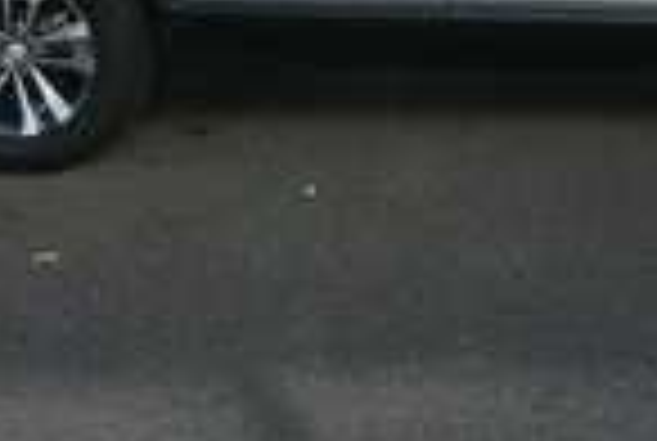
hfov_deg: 24.4
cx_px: 495
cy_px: -92
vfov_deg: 16.1
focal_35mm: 82
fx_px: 1500
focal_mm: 20
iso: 160
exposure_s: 1/250
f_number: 8
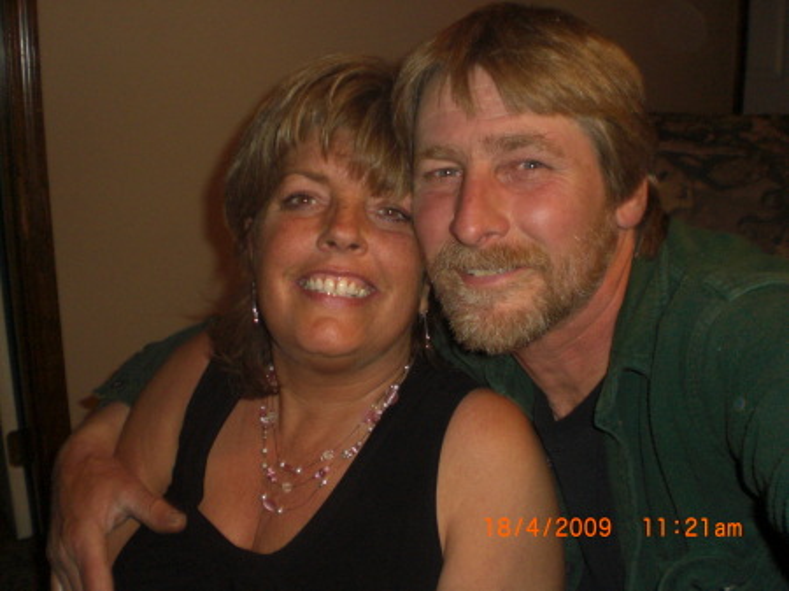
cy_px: 296
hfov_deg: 49.0
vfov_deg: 37.7
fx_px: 866
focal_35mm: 38
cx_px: 394
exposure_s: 1/30
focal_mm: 6.3
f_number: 3.1
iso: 200
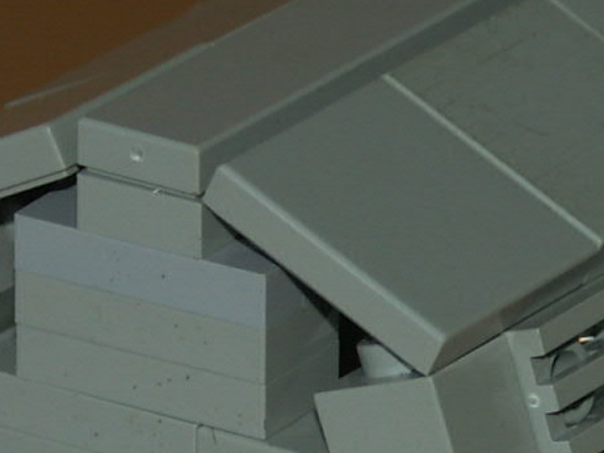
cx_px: 634
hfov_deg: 3.3
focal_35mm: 596
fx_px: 10399
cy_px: 818
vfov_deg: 2.5
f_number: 3.5
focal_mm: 27.35
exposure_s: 1/100
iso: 100
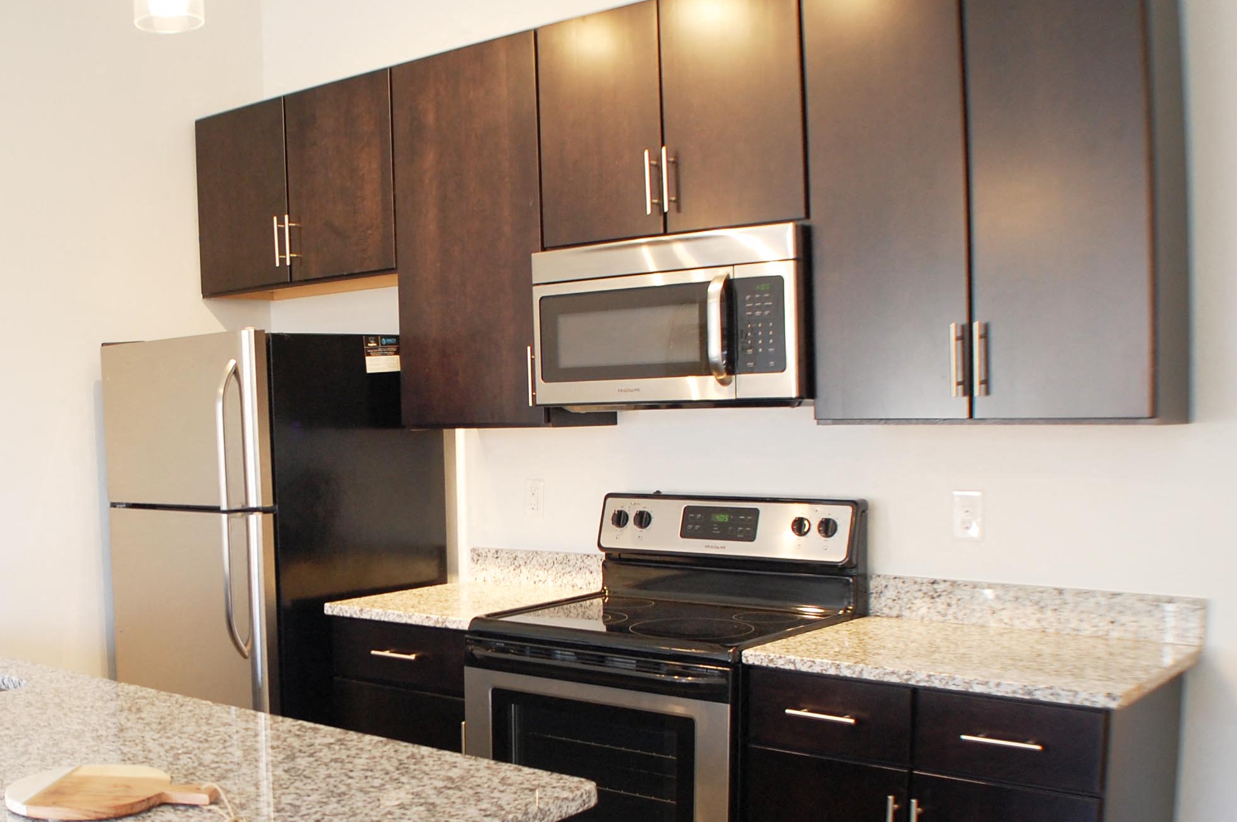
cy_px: 557
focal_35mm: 53
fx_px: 1811
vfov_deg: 25.4
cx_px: 333
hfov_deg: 36.9
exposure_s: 1/40
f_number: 3.8
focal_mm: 23
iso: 400
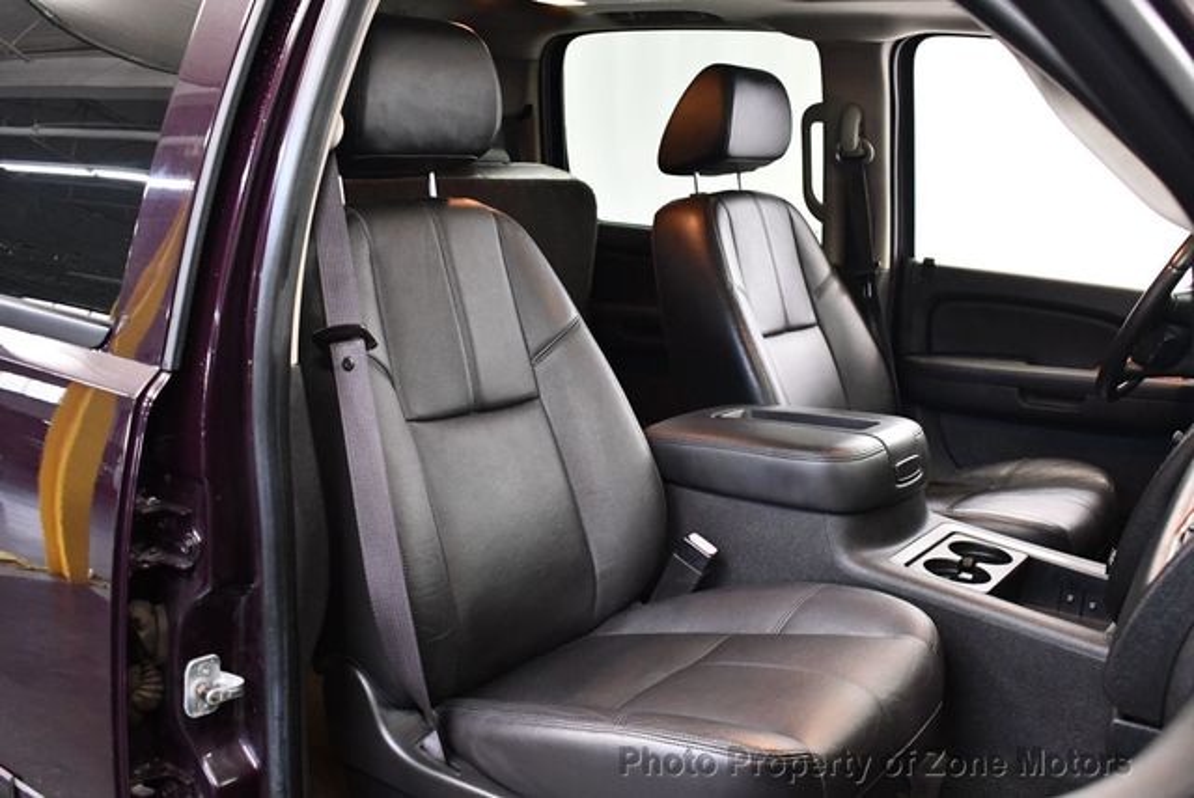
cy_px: 399
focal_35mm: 36
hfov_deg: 53.1
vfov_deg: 36.9
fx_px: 1195
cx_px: 597
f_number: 3.5
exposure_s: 1/80
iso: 3200
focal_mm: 18
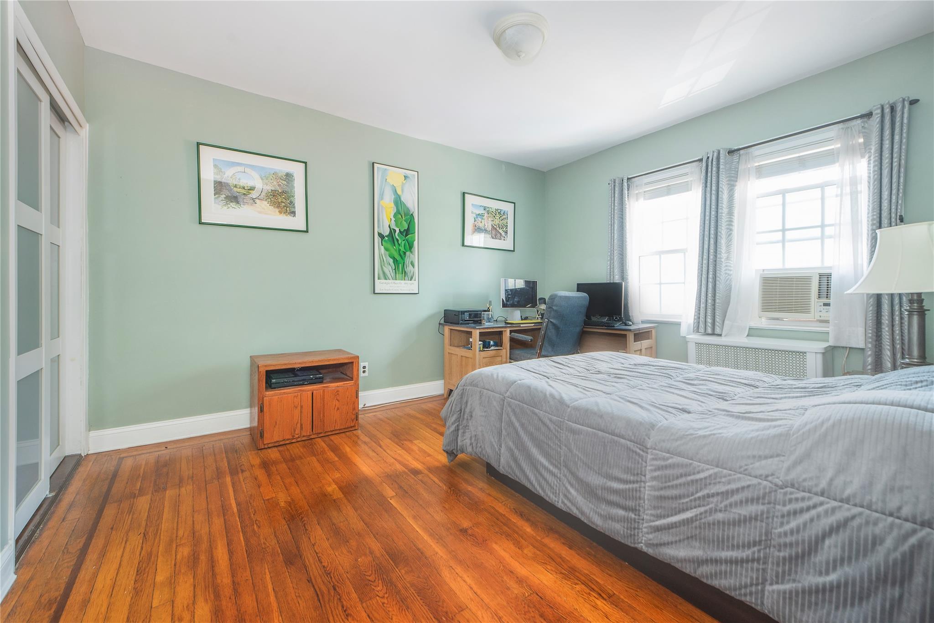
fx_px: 363
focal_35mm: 14
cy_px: 312
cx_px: 467
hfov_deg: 104.2
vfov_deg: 81.2
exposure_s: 1/5
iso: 320
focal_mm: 14
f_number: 9
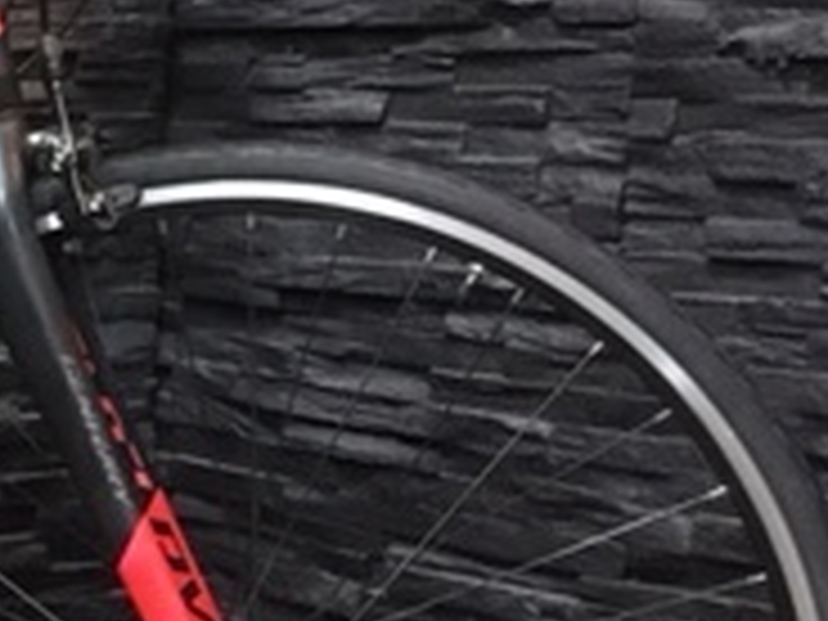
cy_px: 364
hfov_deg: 17.1
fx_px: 2416
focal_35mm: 101
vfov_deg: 14.6
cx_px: -500
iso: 400
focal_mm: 4.15
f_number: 2.2
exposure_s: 1/17
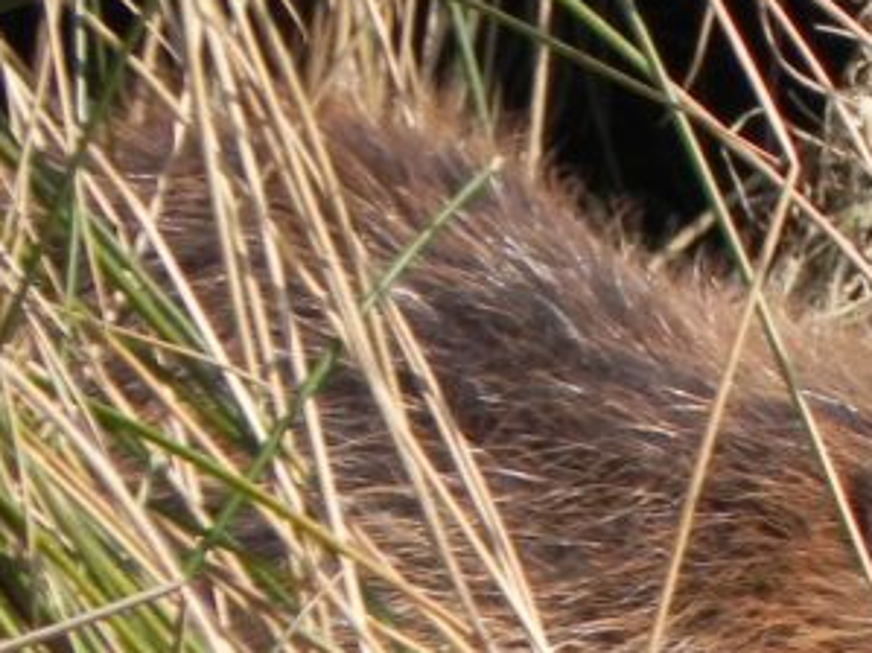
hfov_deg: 0.9
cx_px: 1184
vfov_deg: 0.6
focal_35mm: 2320
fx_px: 58419
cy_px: 805
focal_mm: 120
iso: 160
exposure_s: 1/323
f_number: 5.6
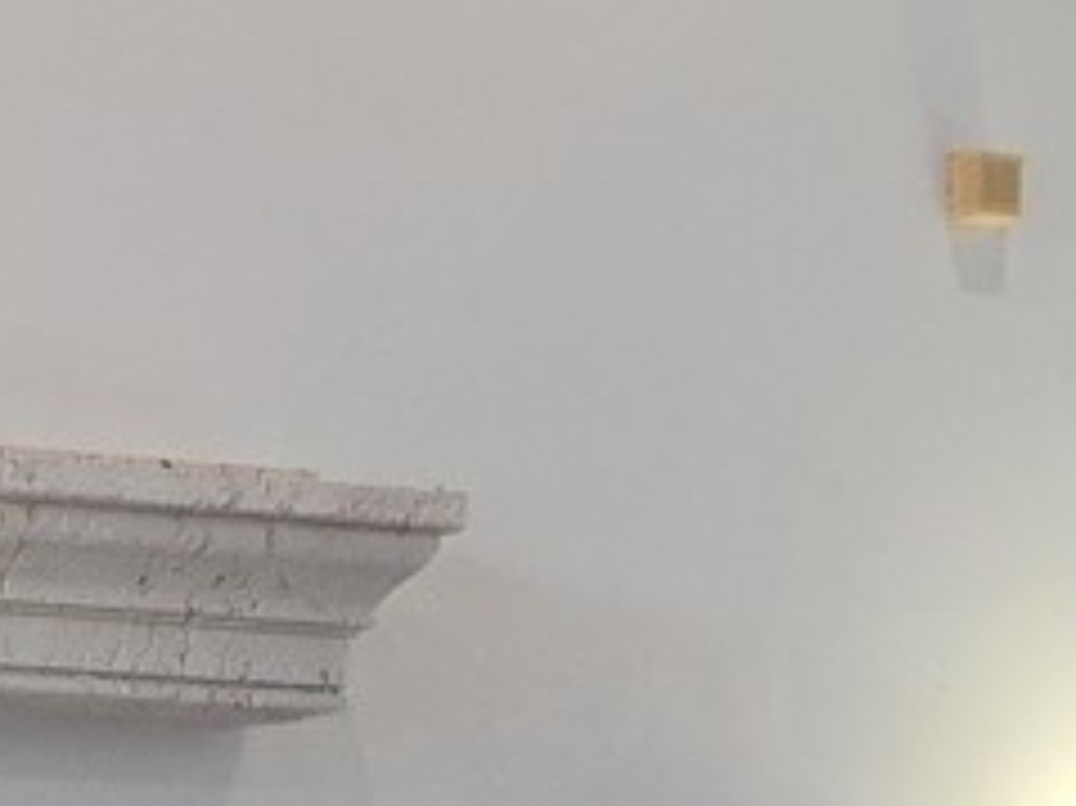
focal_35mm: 154
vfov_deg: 9.2
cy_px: 1441
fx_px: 4785
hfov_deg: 10.6
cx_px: -1684
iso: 100
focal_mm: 6.3
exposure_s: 1/40
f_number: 1.7
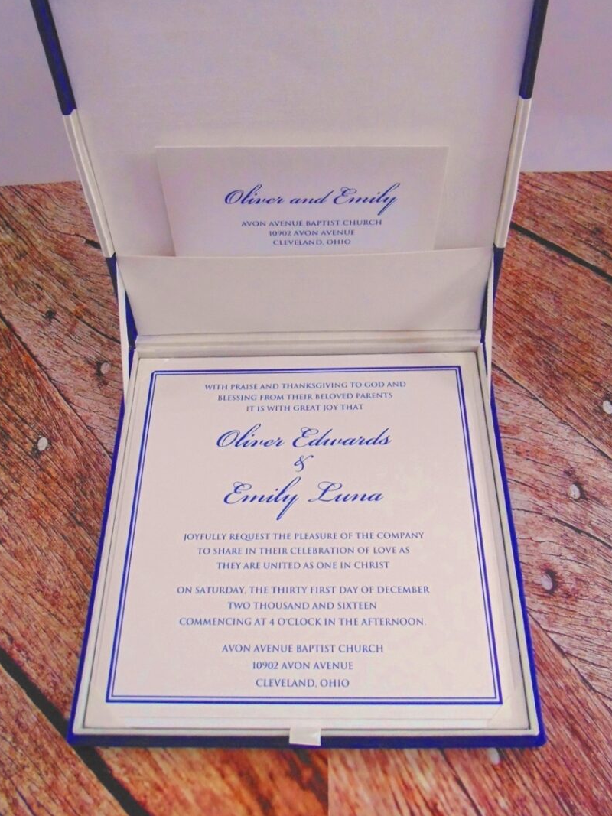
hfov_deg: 46.8
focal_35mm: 30
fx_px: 707
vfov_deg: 59.8
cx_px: 296
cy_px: 364
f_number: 3.1
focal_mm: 4.5
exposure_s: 1/25
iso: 400
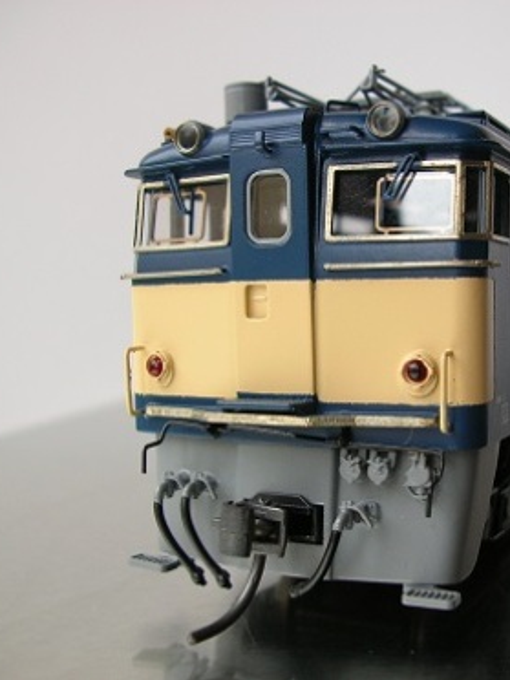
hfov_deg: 30.2
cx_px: 400
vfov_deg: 40.4
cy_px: 341
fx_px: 923
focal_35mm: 47
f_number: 2.8
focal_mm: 5.8
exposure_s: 1/157
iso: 50
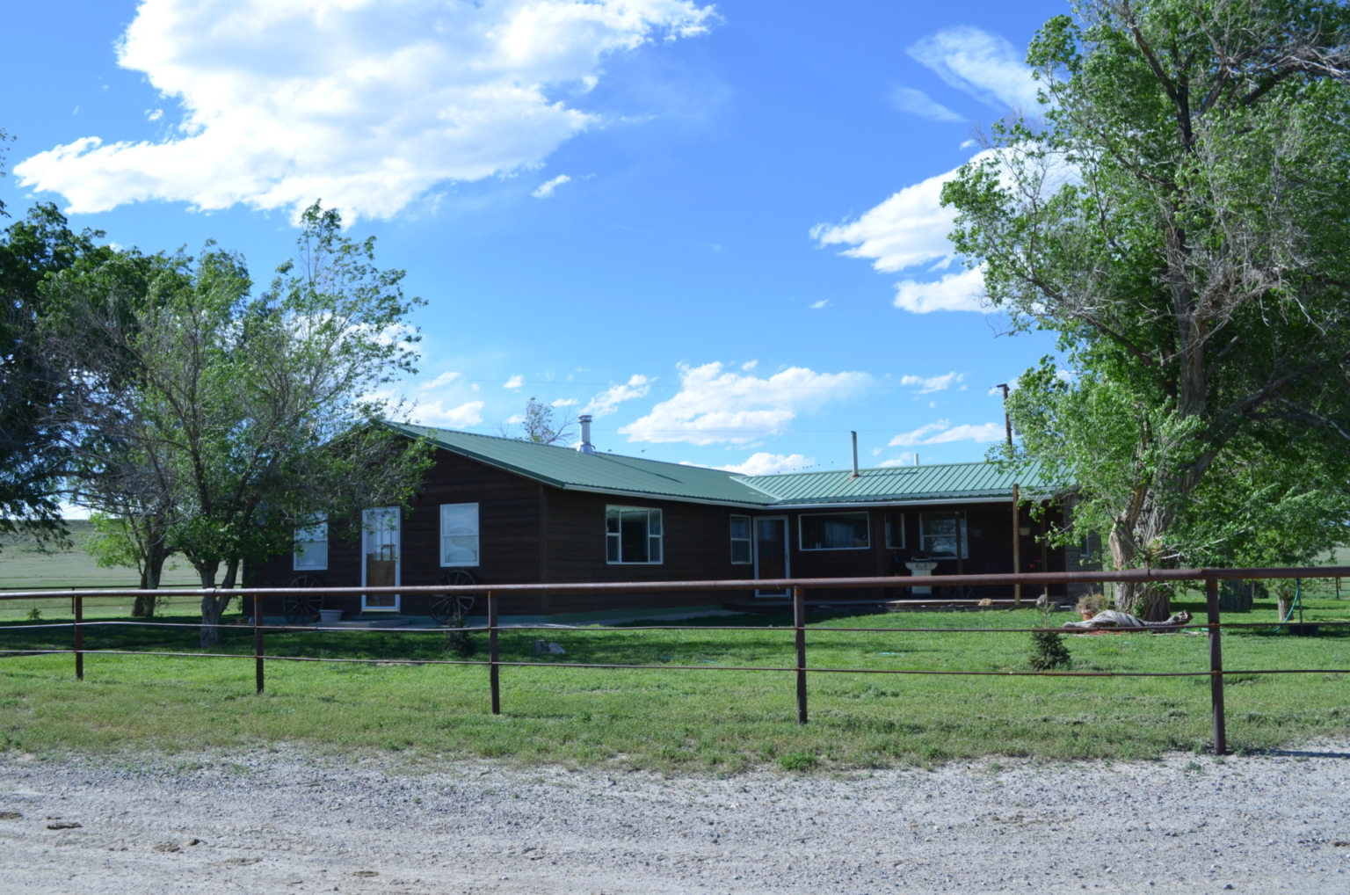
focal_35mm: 36
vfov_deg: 36.7
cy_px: 448
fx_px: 1347
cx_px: 675
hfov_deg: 53.2
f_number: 8
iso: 140
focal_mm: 24
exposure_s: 1/250
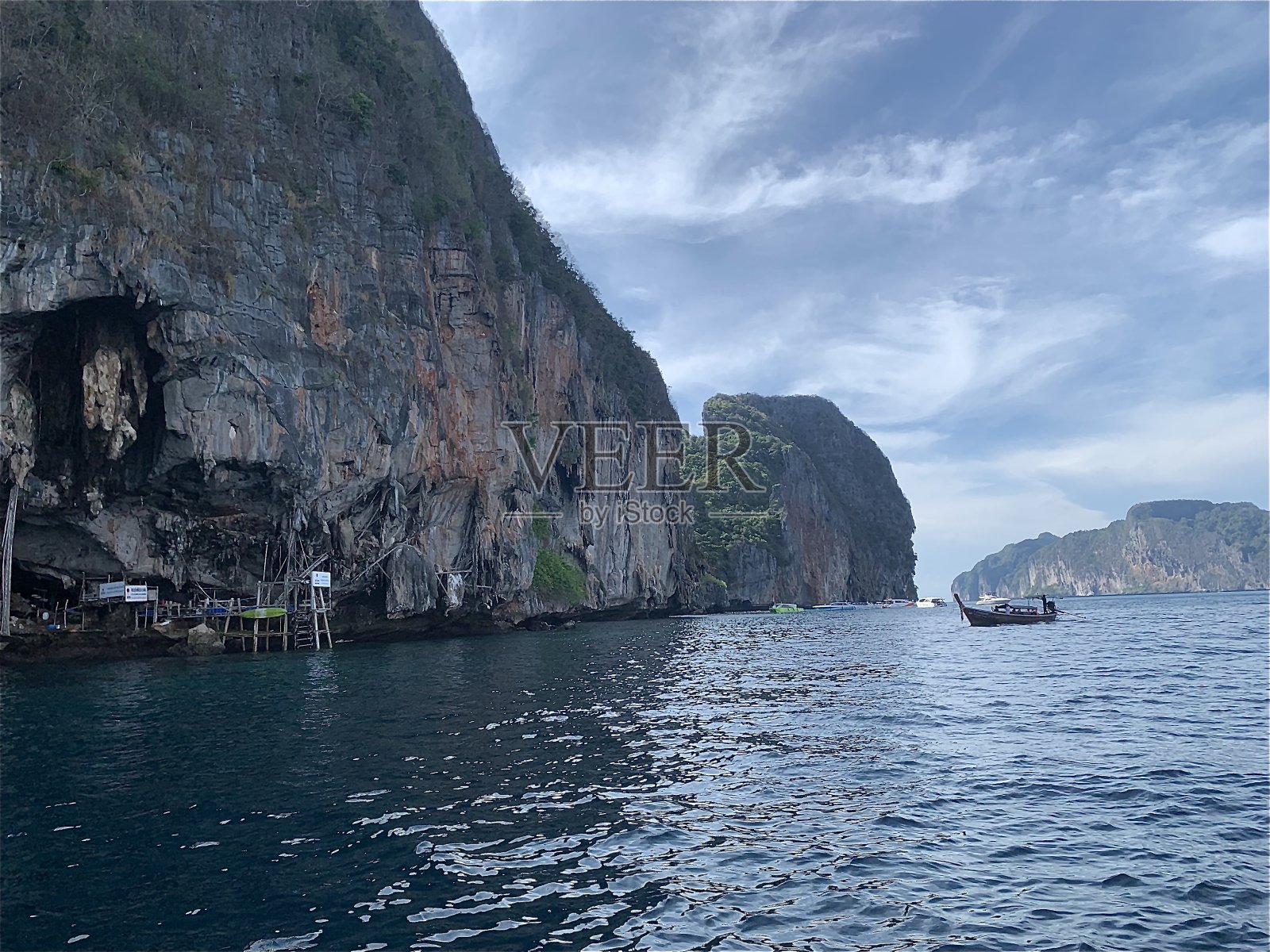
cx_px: 635
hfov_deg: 67.3
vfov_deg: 53.1
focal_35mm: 26
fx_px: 954
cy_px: 476
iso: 25
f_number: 1.8
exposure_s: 1/2421
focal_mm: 4.25
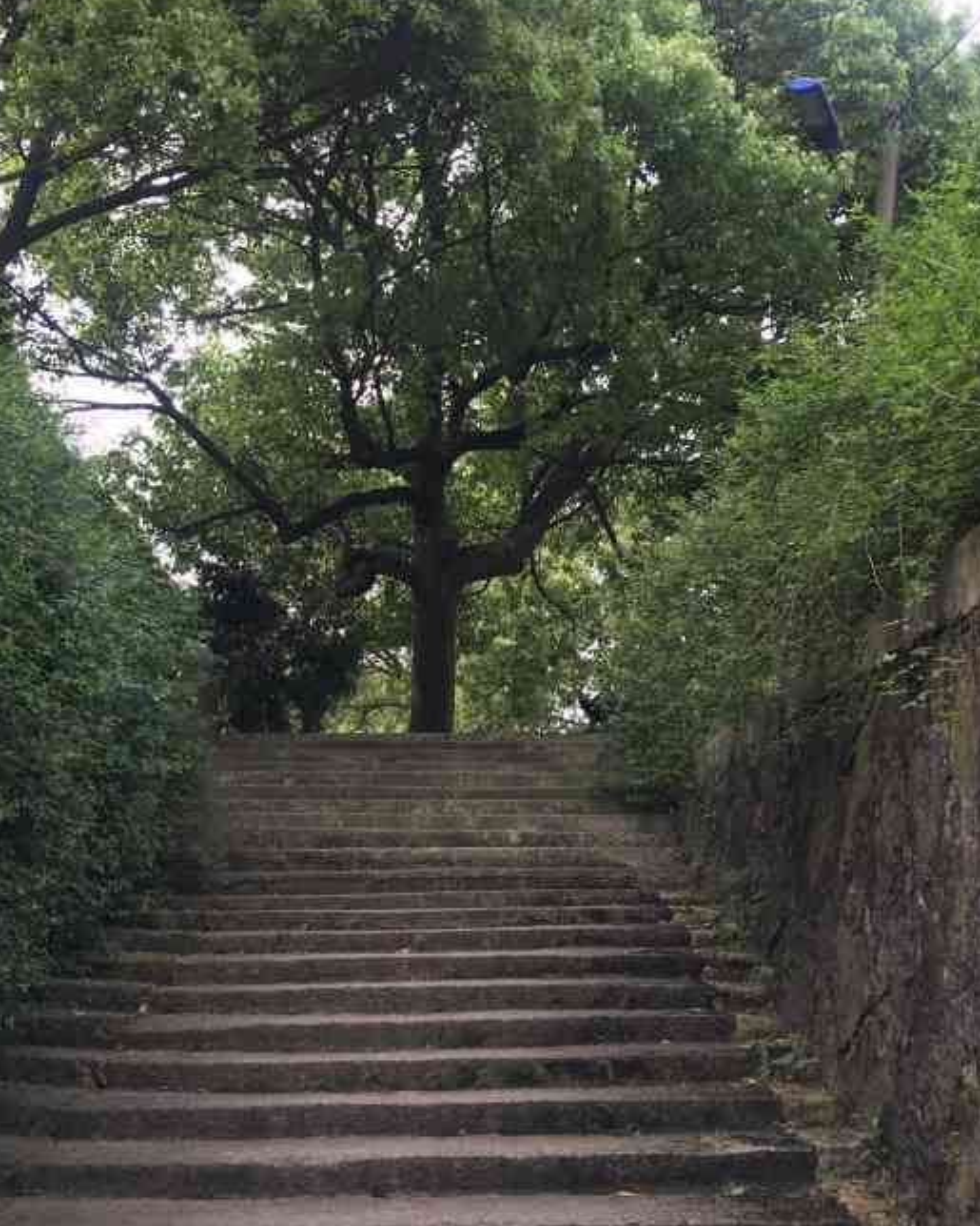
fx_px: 1487
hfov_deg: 36.4
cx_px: 407
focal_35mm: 41
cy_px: 410
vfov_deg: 44.2
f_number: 2.2
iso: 25
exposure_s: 1/200
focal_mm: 4.15
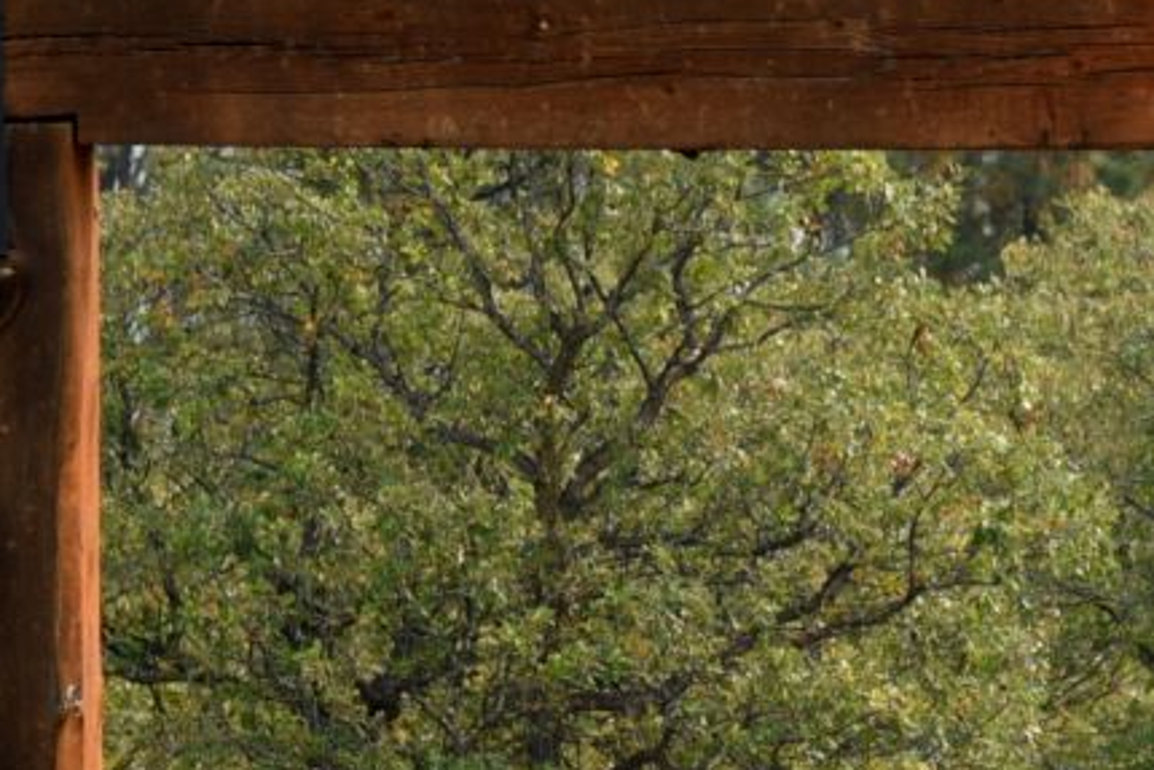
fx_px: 14044
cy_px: 1117
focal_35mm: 438
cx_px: 1412
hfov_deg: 4.7
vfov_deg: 3.1
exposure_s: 1/400
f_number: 4
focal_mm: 92
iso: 100
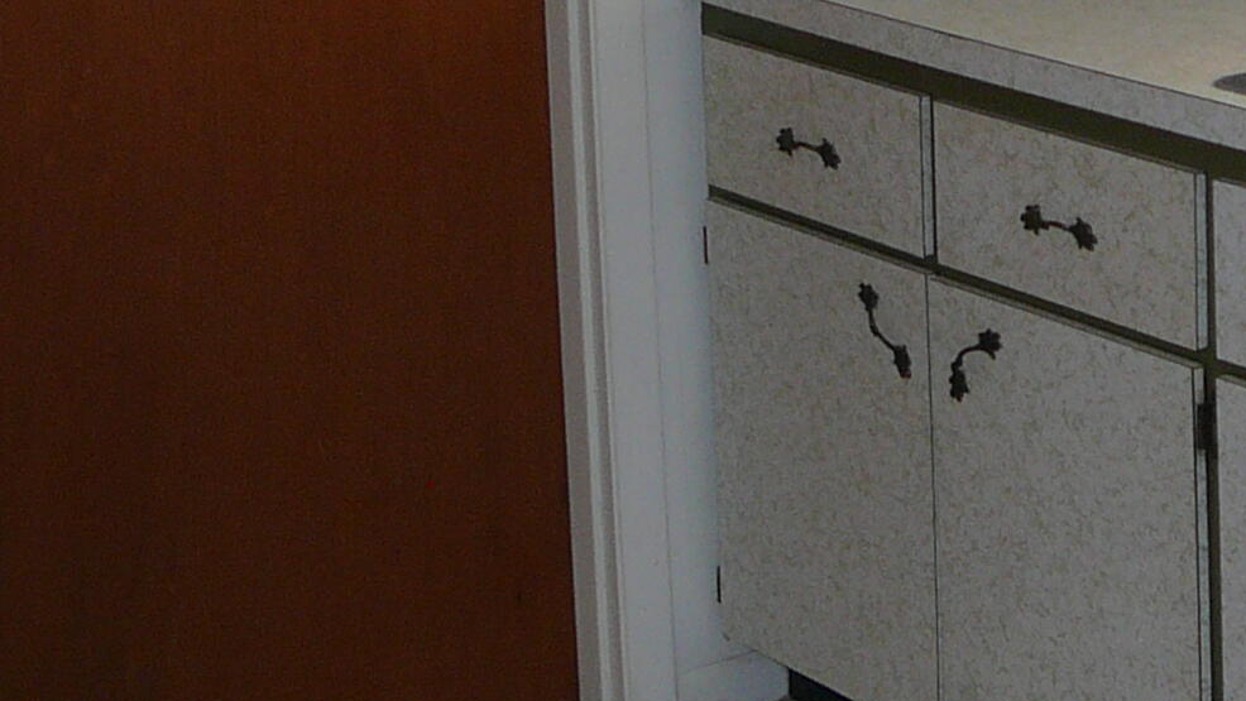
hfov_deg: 20.7
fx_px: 3271
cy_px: -172
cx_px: 1314
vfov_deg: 11.9
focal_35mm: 99
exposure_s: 1/60
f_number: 2.8
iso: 80
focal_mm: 5.2
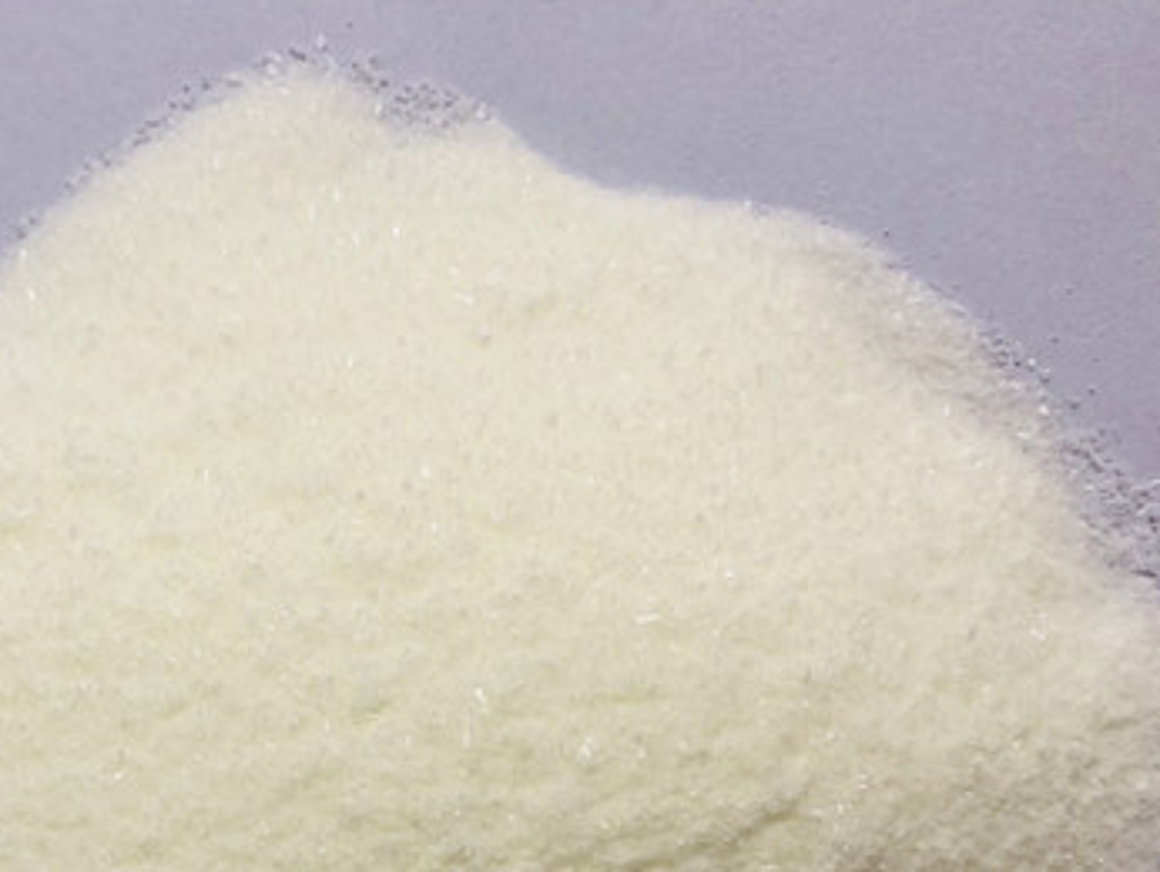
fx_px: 1844
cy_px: 842
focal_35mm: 55
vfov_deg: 25.5
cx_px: 339
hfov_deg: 34.4
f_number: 1.8
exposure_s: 1/24
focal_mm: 3.99
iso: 40
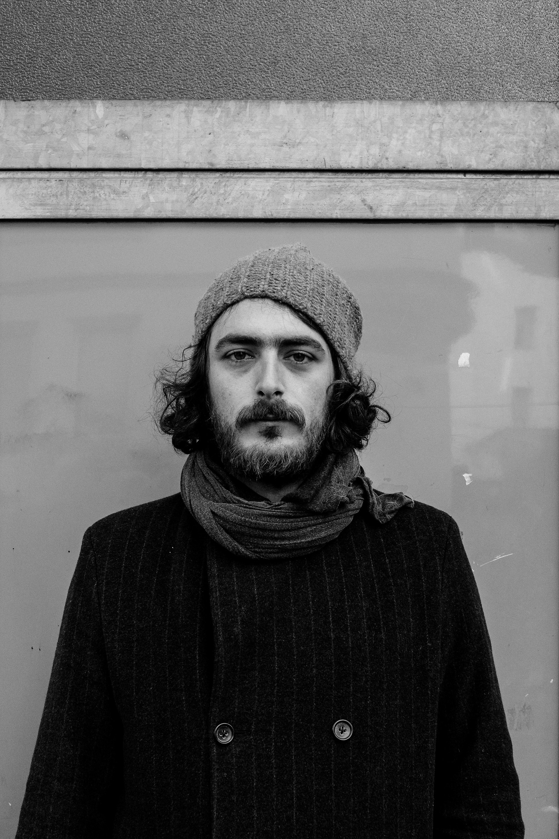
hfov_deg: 32.6
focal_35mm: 41
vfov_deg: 47.4
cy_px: 420
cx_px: 280
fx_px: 955
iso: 2500
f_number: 6.4
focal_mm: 27
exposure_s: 1/250
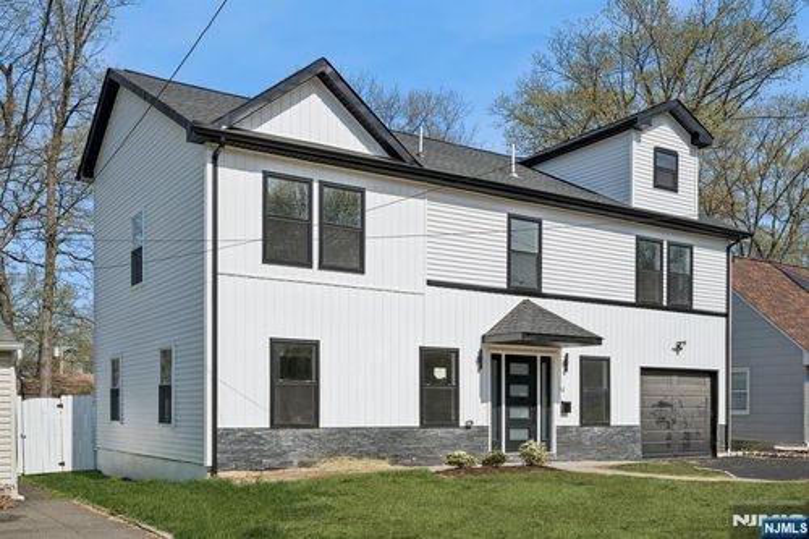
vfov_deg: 37.8
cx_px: 404
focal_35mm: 35
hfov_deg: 54.5
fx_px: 786
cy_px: 270
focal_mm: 35
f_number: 8
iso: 250
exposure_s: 1/1600
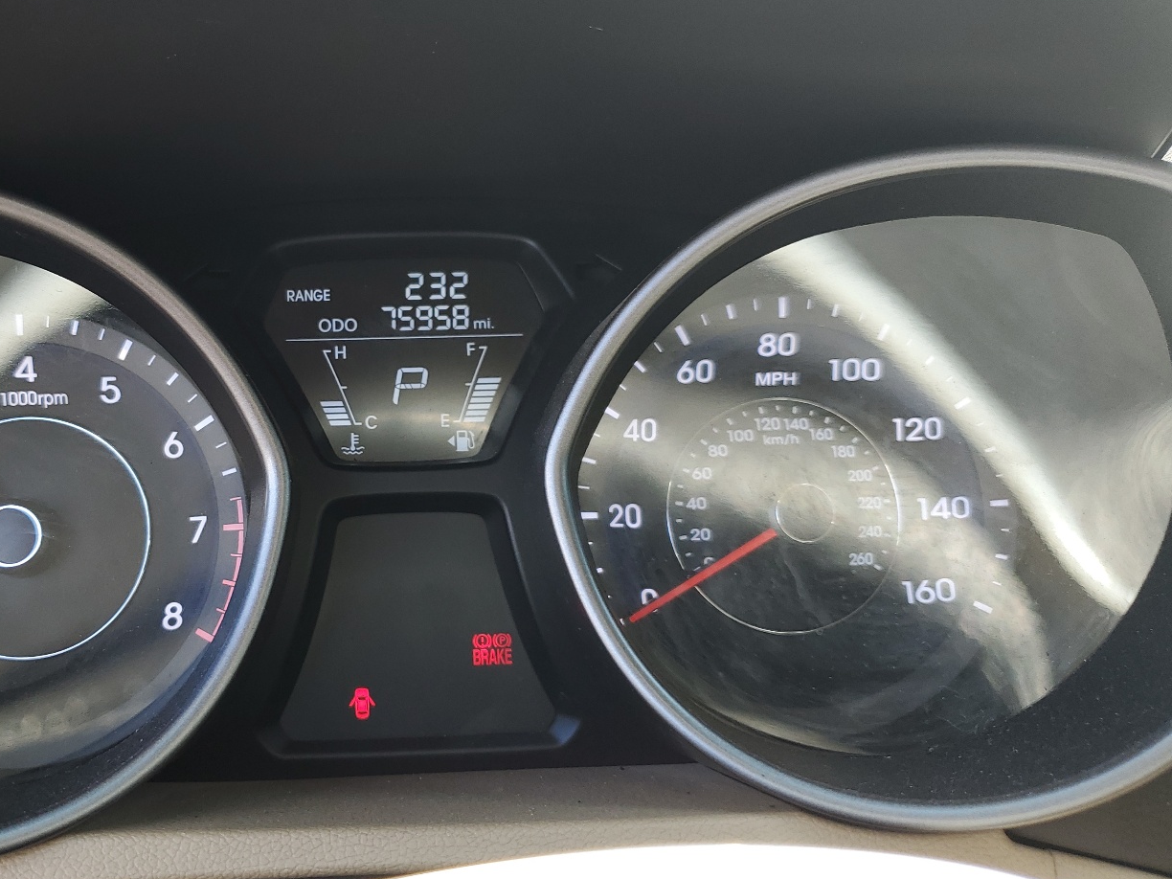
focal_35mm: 34
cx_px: 407
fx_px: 1151
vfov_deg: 41.8
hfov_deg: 53.1
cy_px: 453
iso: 50
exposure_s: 1/172
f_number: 1.5
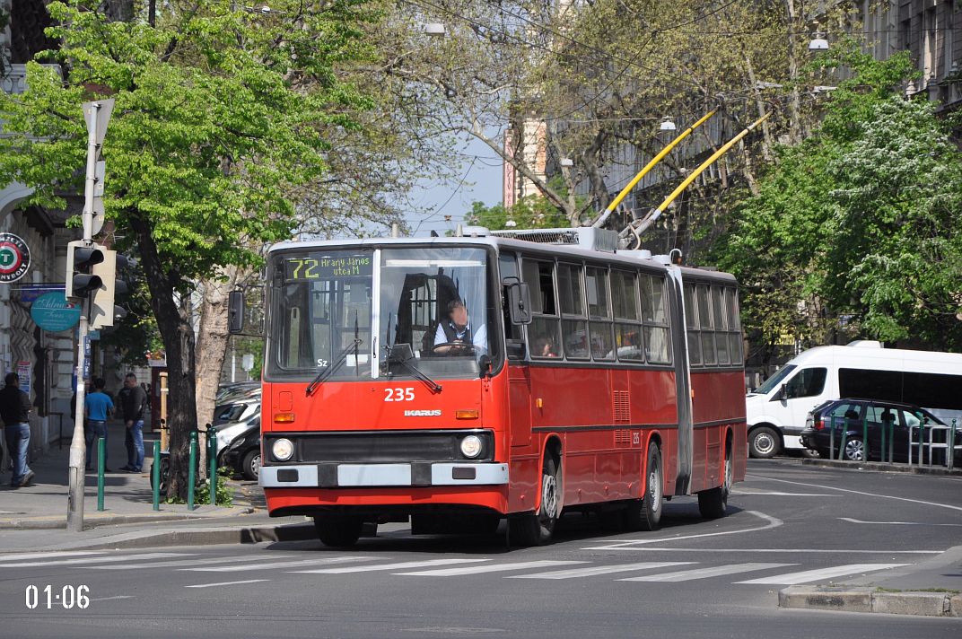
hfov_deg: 13.1
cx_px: 481
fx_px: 4204
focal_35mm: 158
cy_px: 320
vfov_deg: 8.7
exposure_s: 1/1600
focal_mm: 105
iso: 400
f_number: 5.6
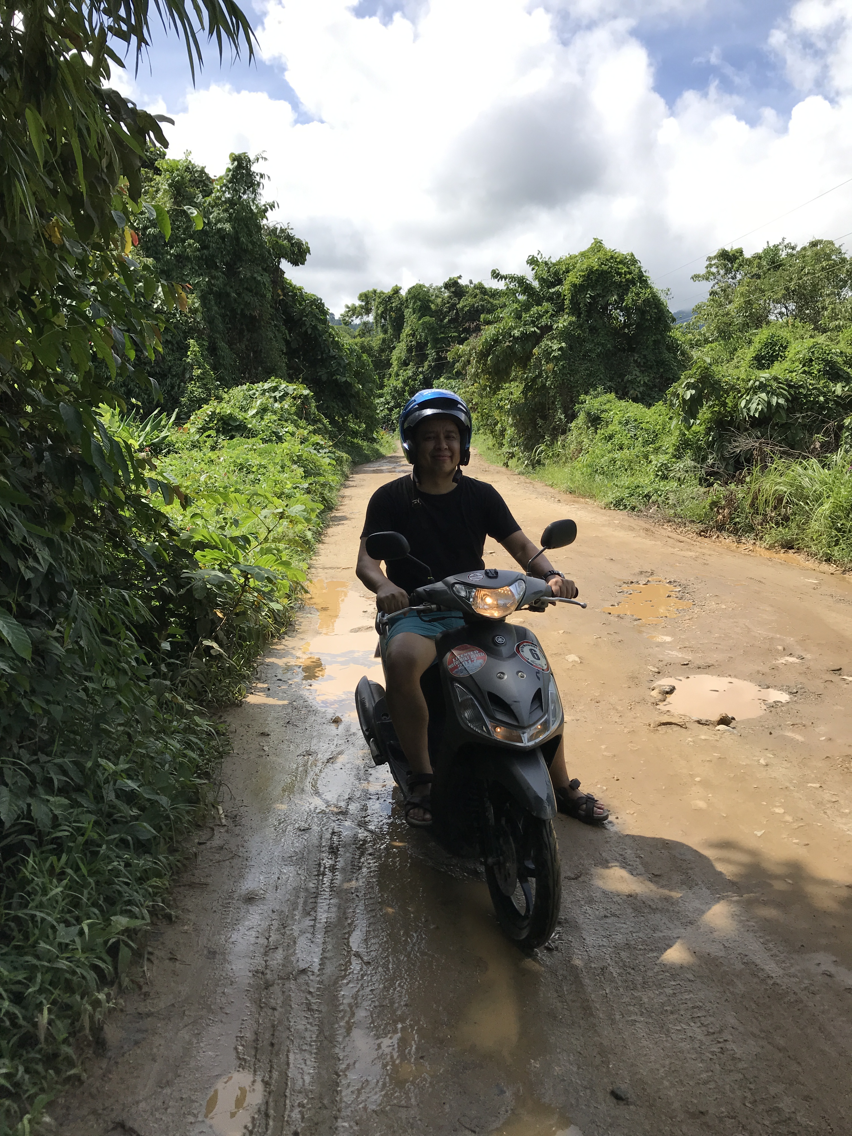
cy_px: 568
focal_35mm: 28
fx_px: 919
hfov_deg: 49.7
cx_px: 426
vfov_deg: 63.4
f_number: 1.8
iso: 20
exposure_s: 1/1650
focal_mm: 3.99
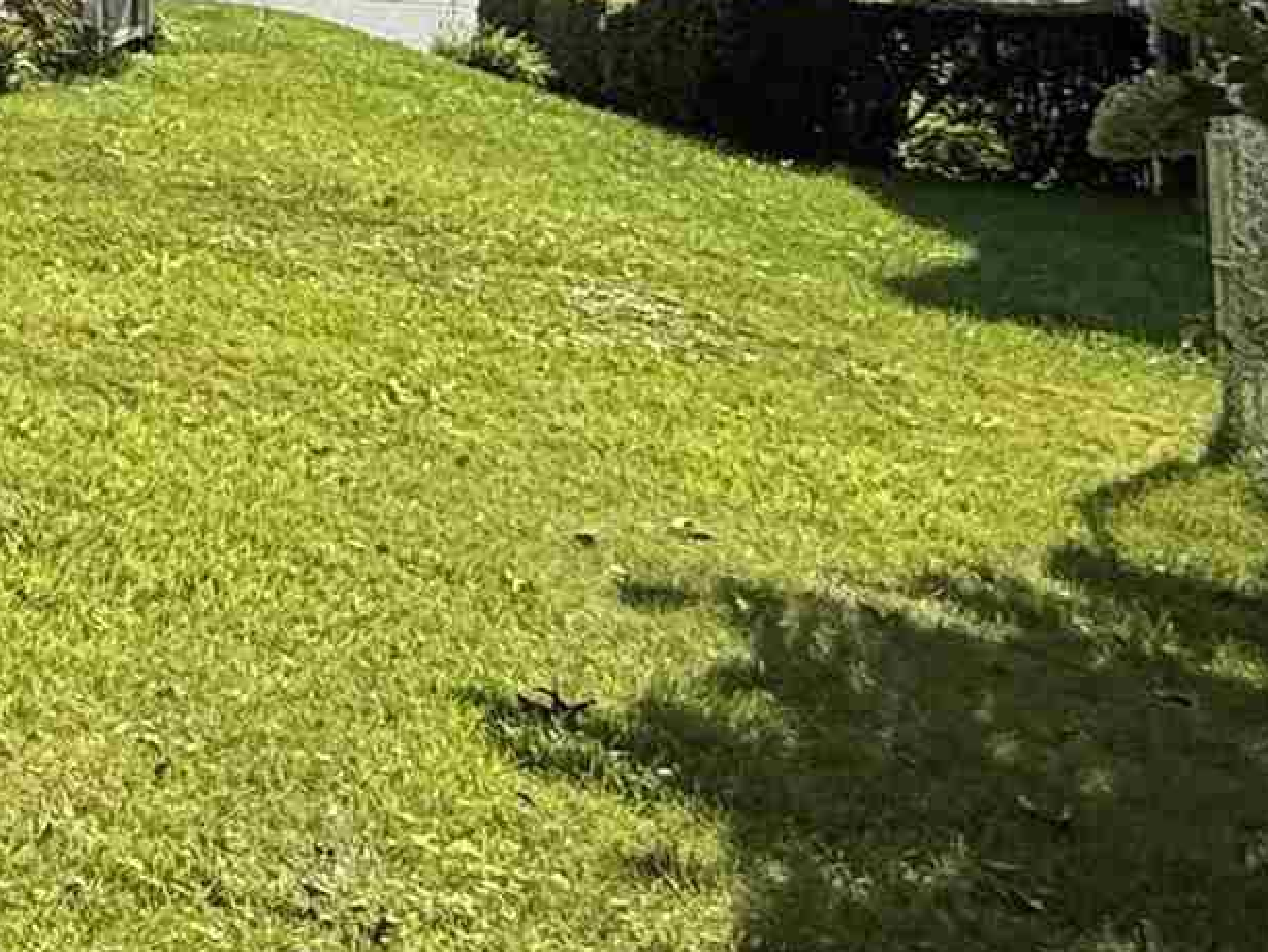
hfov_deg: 18.6
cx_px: -1233
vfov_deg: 19.5
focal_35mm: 70
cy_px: -248
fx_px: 2565
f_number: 2.2
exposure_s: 1/1745
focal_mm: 2.22
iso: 64
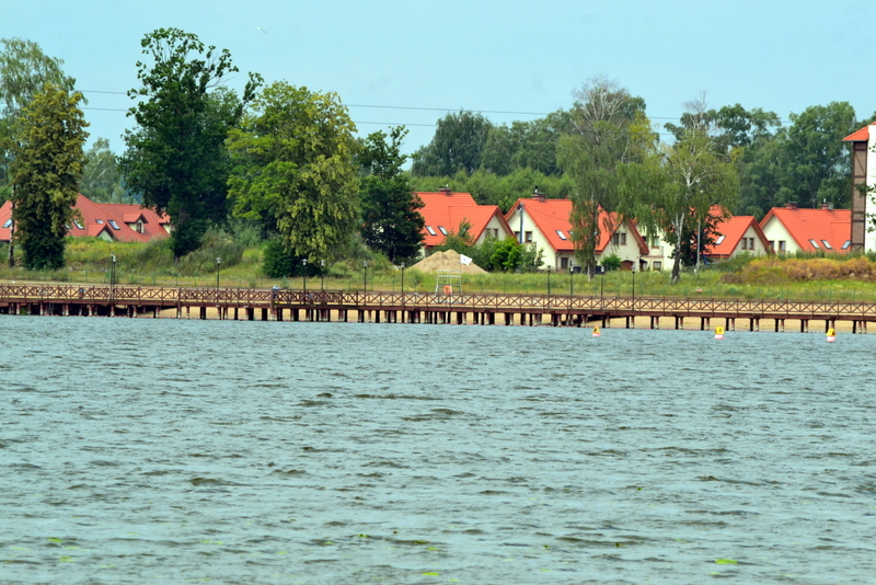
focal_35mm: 450
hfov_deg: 4.6
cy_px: 292
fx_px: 10953
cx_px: 438
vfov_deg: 3.1
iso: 400
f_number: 11
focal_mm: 300
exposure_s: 1/400
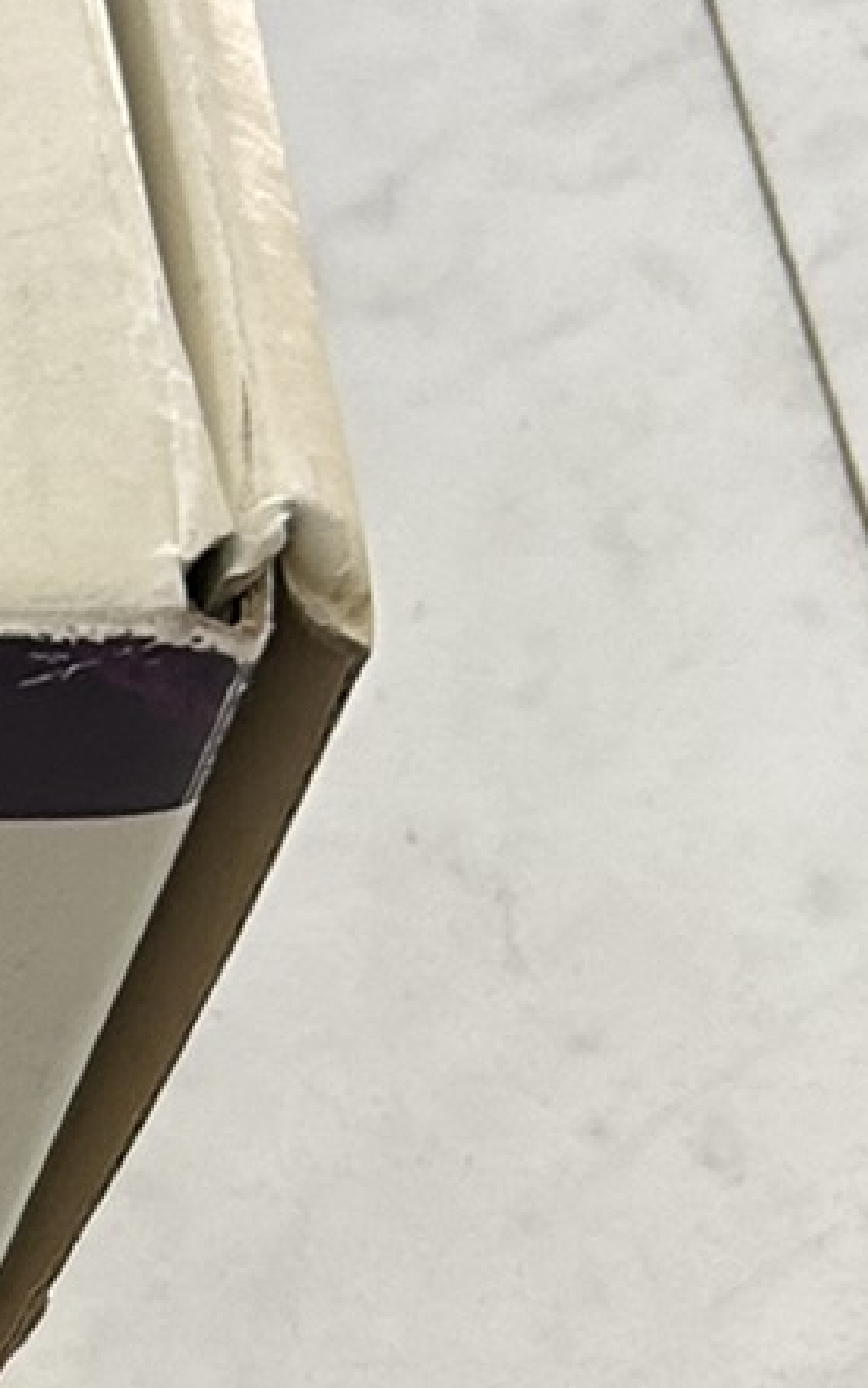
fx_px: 4840
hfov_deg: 9.0
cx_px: -1381
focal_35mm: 128
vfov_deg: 15.7
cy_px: 1640
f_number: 1.5
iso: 160
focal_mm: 5.7
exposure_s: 1/60
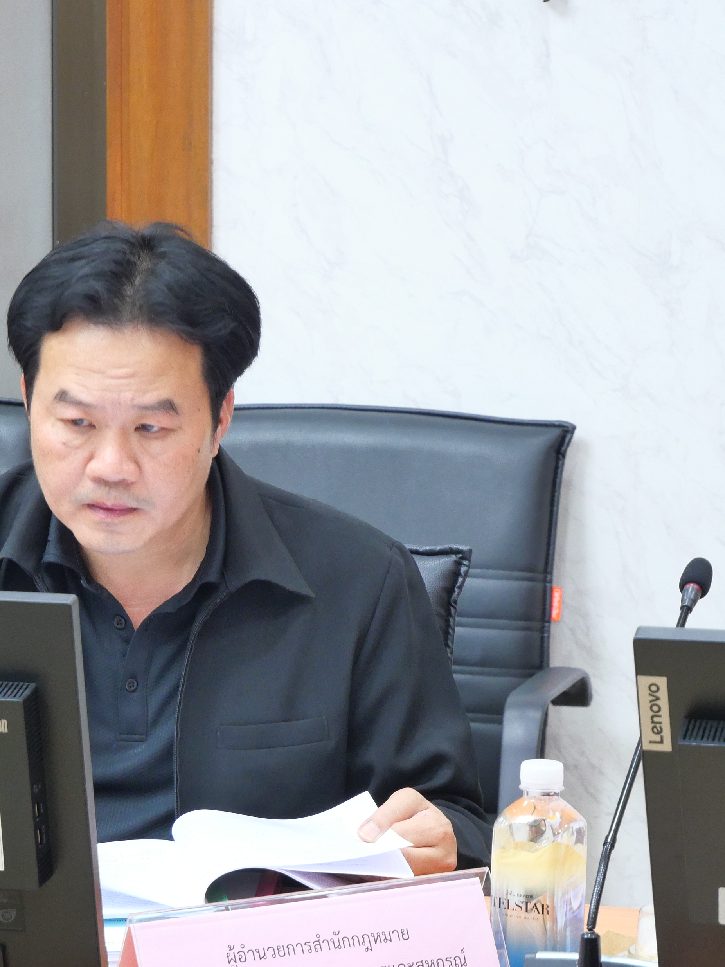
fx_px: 4441
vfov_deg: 12.4
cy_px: 482
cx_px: 146
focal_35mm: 159
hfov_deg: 9.3
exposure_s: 1/8
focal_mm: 53
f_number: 5.6
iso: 1000
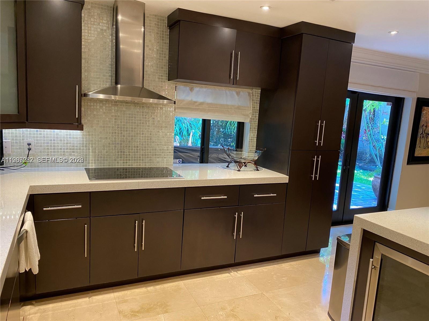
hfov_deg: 67.3
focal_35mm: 26
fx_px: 322
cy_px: 160
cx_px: 214
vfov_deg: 53.1
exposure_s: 1/60
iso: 320
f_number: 1.8
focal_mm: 4.25
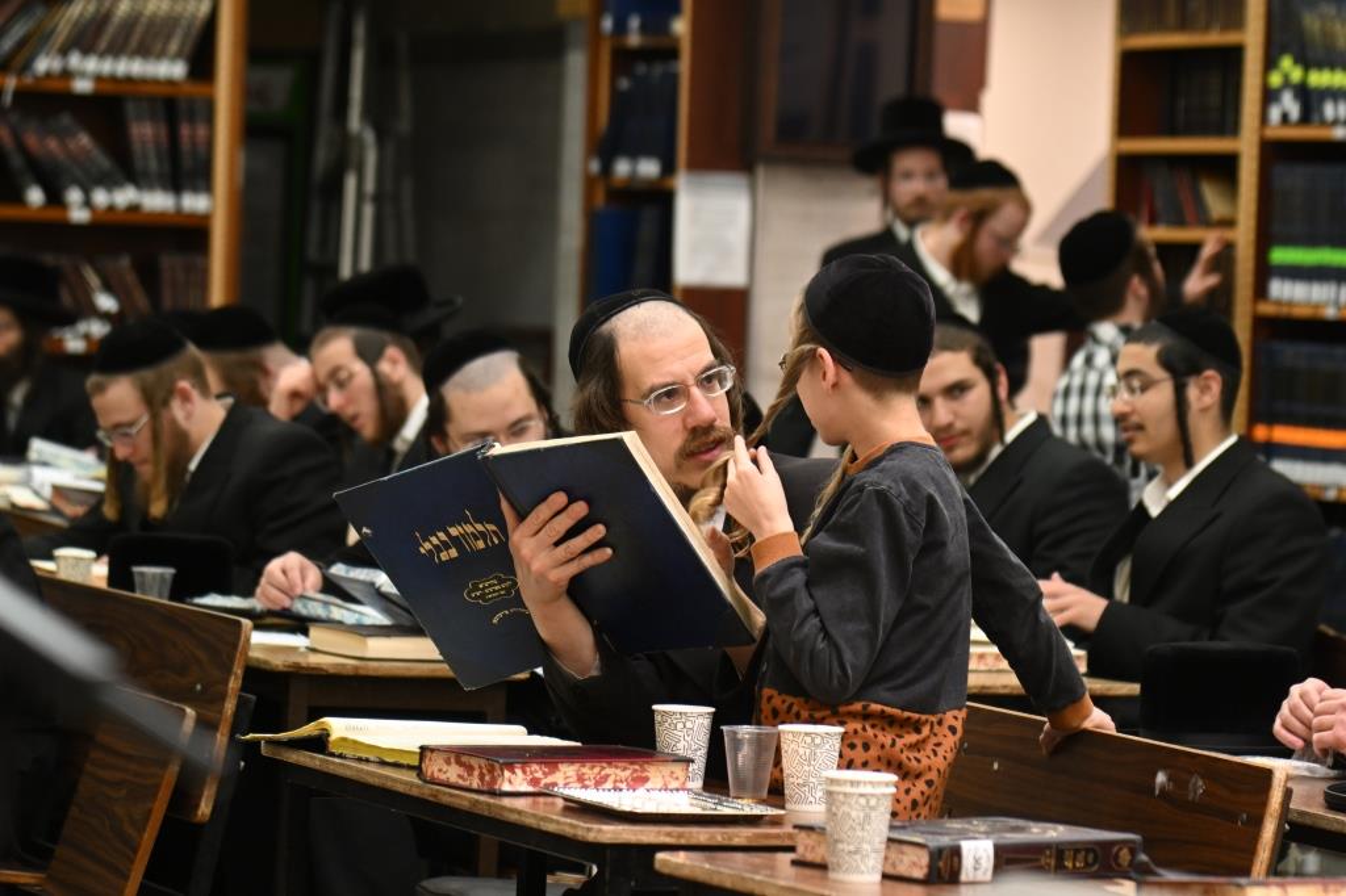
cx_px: 673
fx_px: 6727
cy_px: 448
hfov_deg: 11.4
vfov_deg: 7.6
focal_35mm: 180
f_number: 4
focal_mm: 120
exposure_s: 1/100
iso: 1250
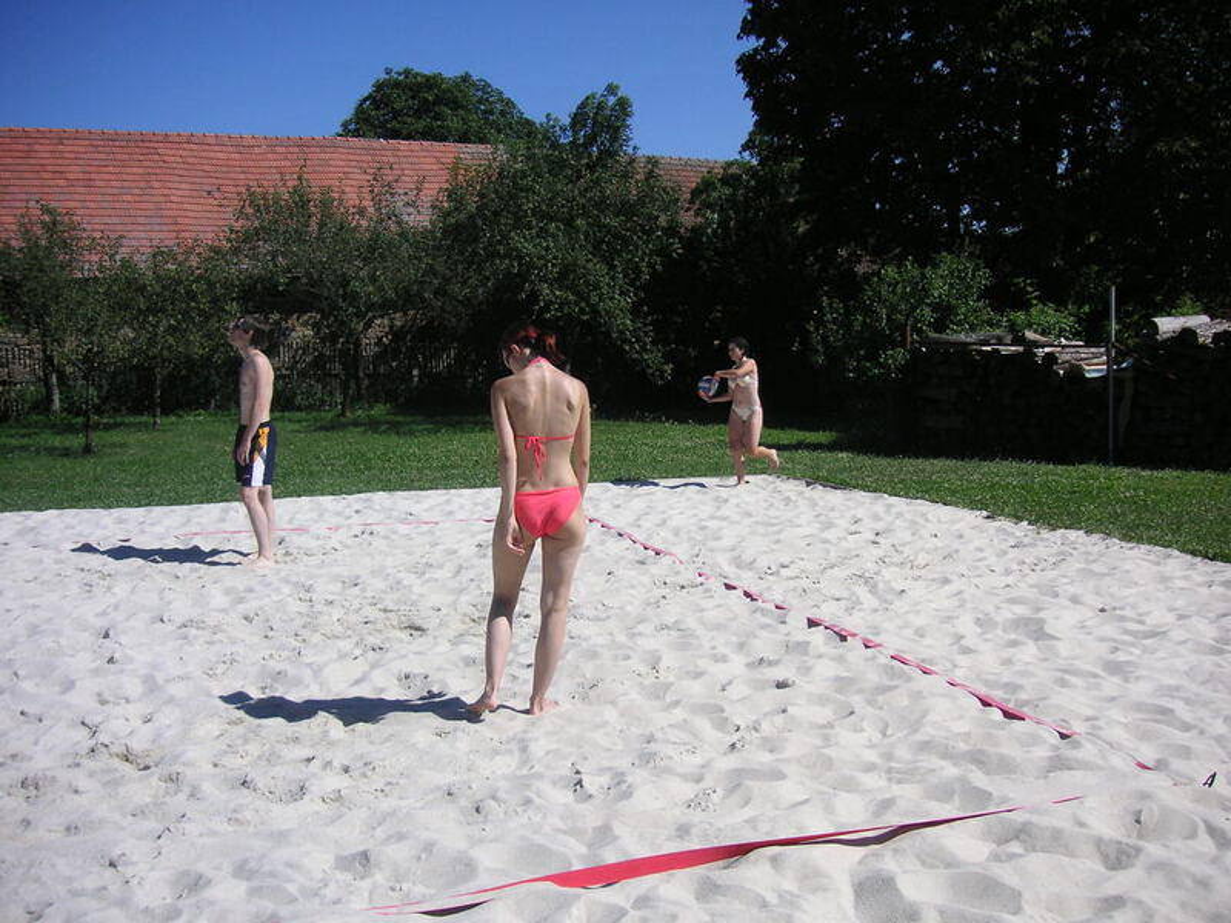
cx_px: 616
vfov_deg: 38.7
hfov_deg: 50.1
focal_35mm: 37
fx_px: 1316
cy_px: 462
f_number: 6.7
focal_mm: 6.1
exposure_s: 1/350
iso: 50
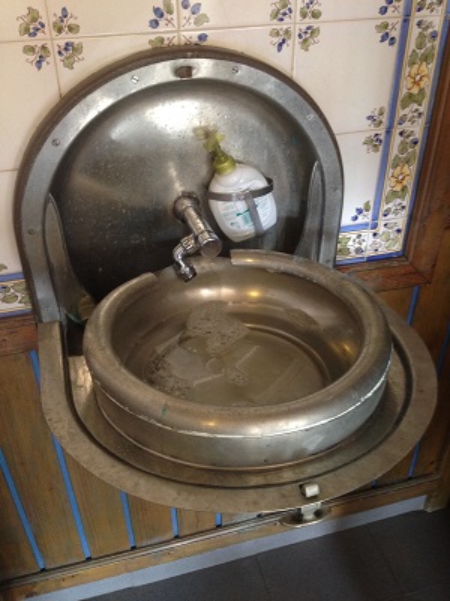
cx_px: 225
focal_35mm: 35
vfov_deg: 52.6
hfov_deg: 40.7
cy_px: 300
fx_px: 607
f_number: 2.4
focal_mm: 4.28
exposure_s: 1/20
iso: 160
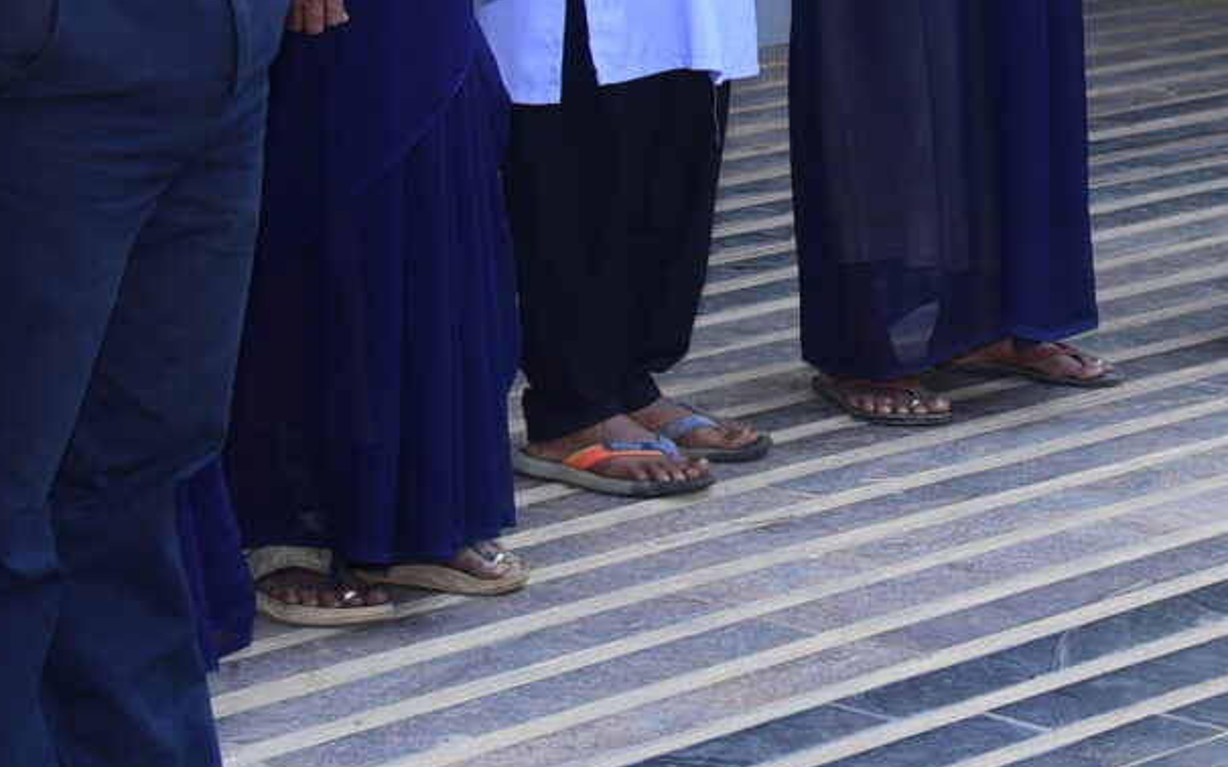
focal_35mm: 164
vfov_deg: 7.9
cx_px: 1666
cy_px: -182
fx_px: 5488
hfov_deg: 12.3
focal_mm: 38
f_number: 4.5
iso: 200
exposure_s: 1/160
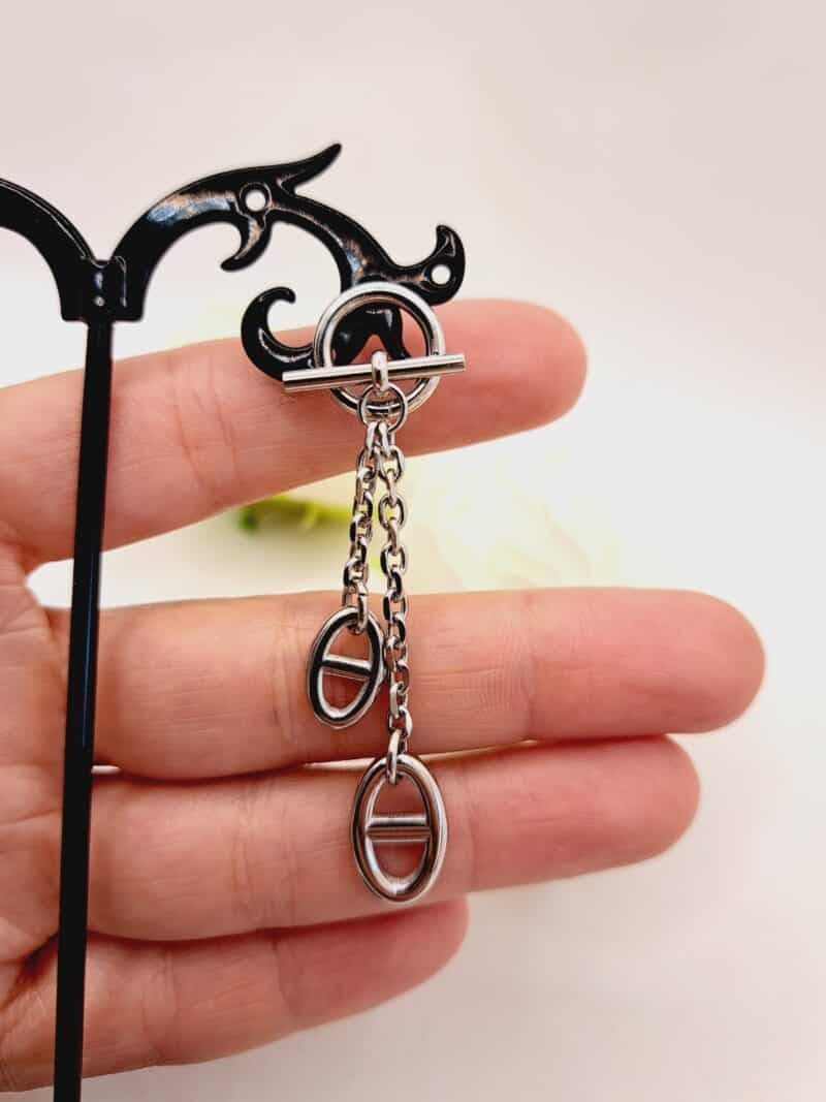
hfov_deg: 56.8
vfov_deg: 71.6
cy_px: 551
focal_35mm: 24
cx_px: 413
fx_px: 764
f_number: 1.8
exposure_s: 1/142
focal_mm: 5.23
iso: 50
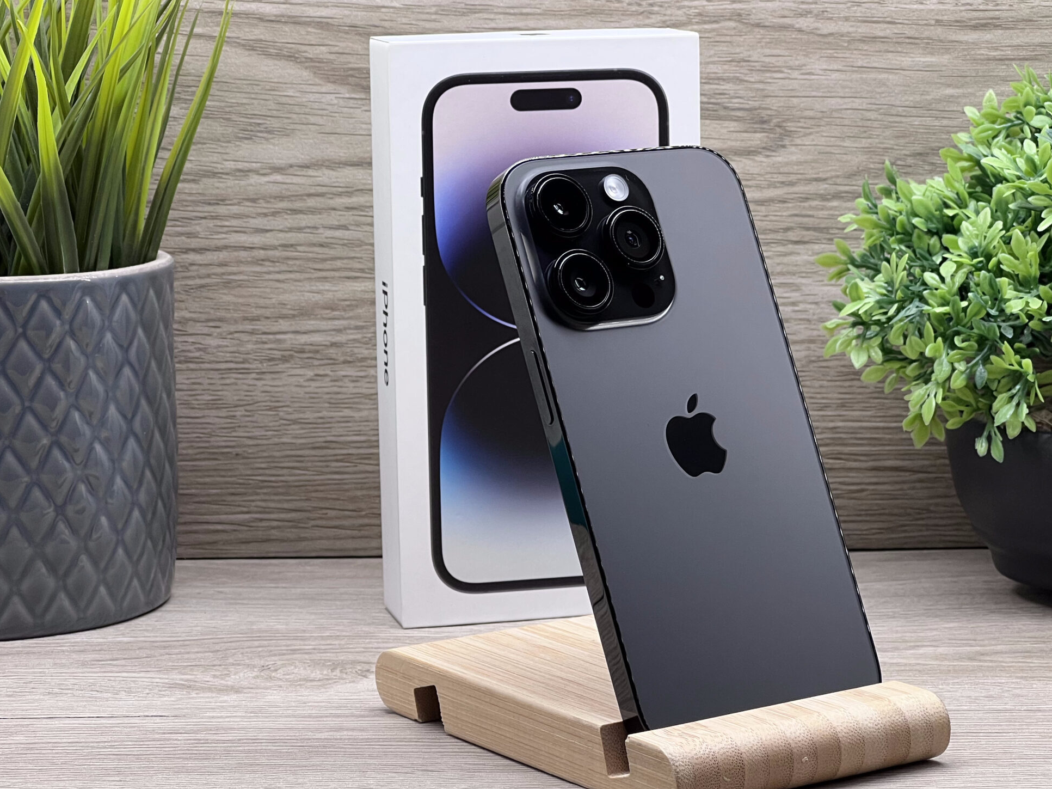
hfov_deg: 19.3
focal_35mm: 102
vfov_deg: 14.5
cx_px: 582
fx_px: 3099
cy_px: 458
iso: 80
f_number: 2.8
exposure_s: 1/100
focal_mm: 9
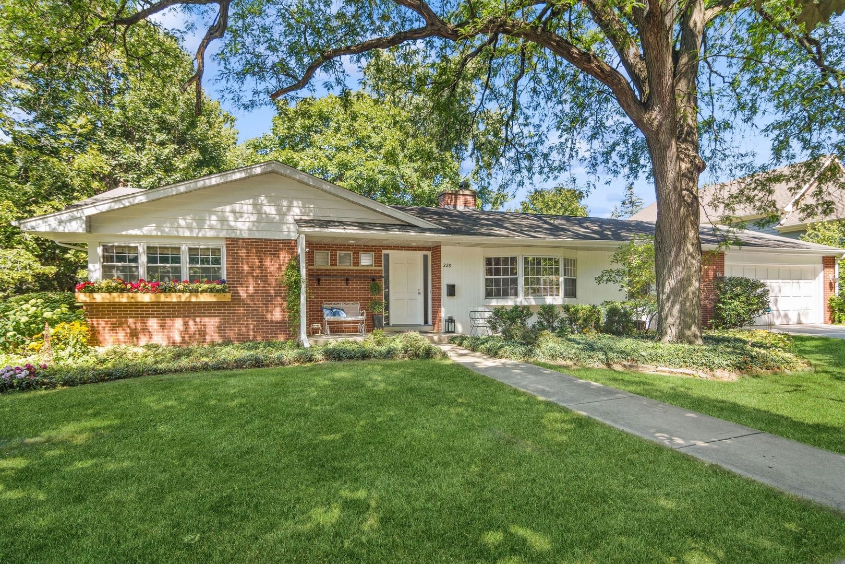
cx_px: 422
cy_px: 282
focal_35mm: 18
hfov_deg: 90.0
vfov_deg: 67.4
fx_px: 422
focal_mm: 12
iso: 200
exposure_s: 1/320
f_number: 8
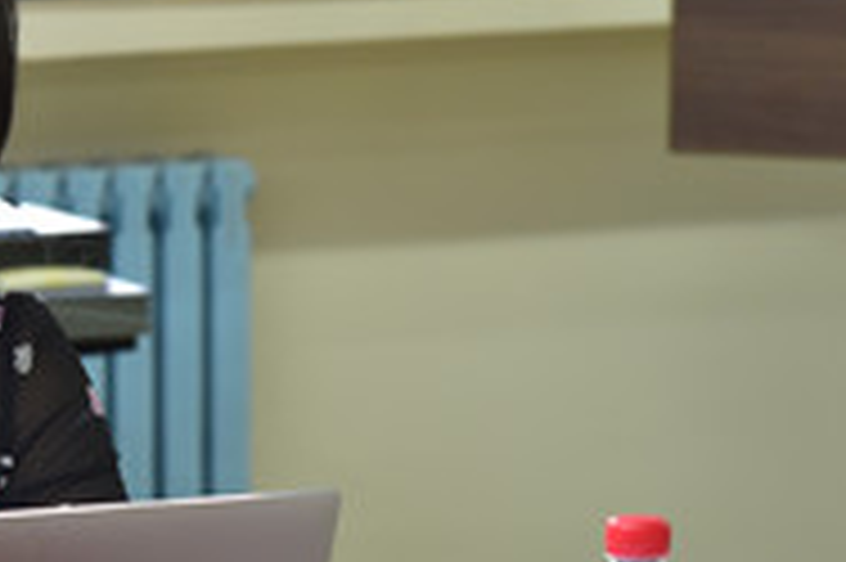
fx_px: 6879
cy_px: 321
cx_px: -126
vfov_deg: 4.7
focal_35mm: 293
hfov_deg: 7.0
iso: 1250
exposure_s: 1/30
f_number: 7.1
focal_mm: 110
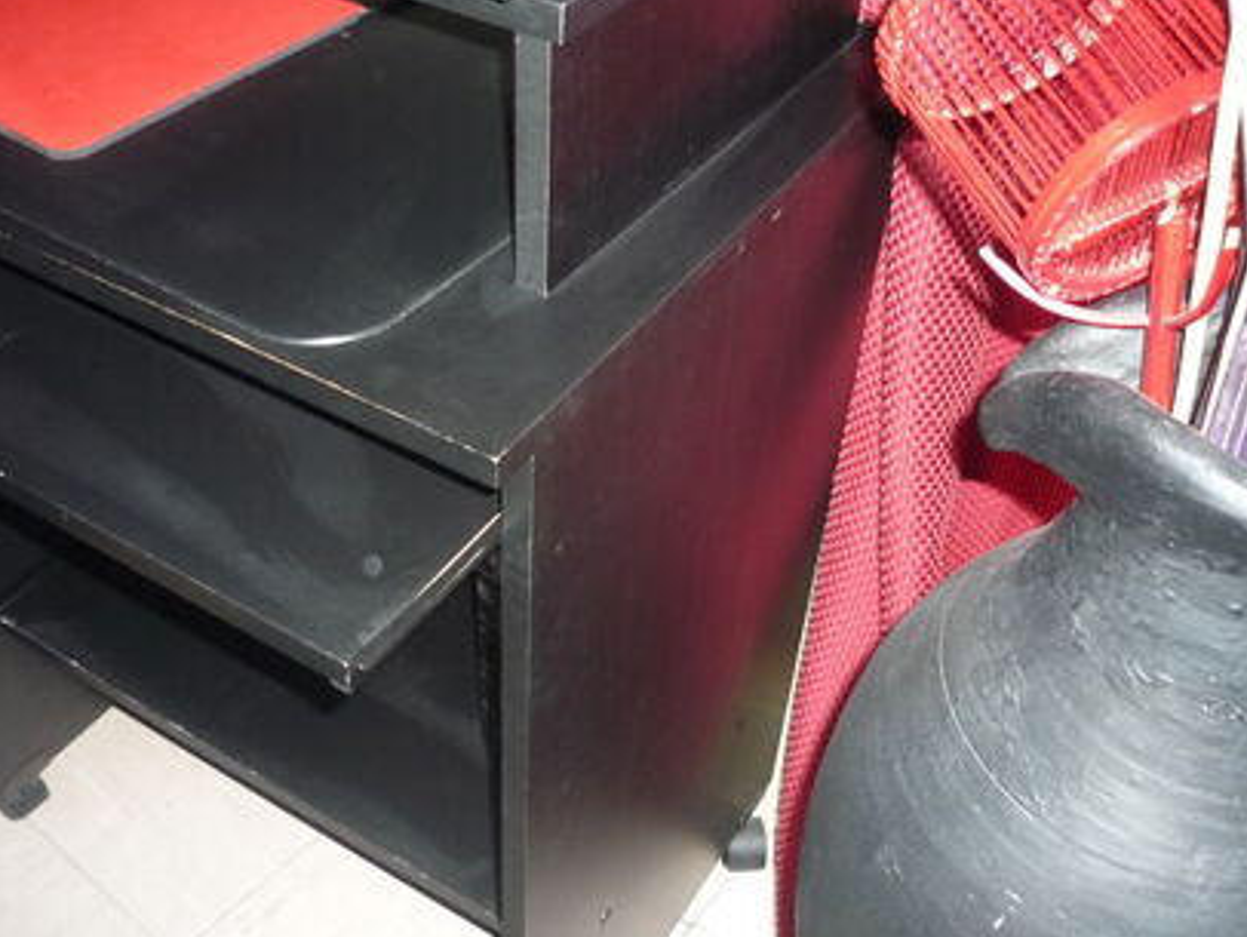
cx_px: 633
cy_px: 415
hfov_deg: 47.8
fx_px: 1406
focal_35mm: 39
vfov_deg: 36.8
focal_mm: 5.5
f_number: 2.8
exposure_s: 1/30
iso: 320
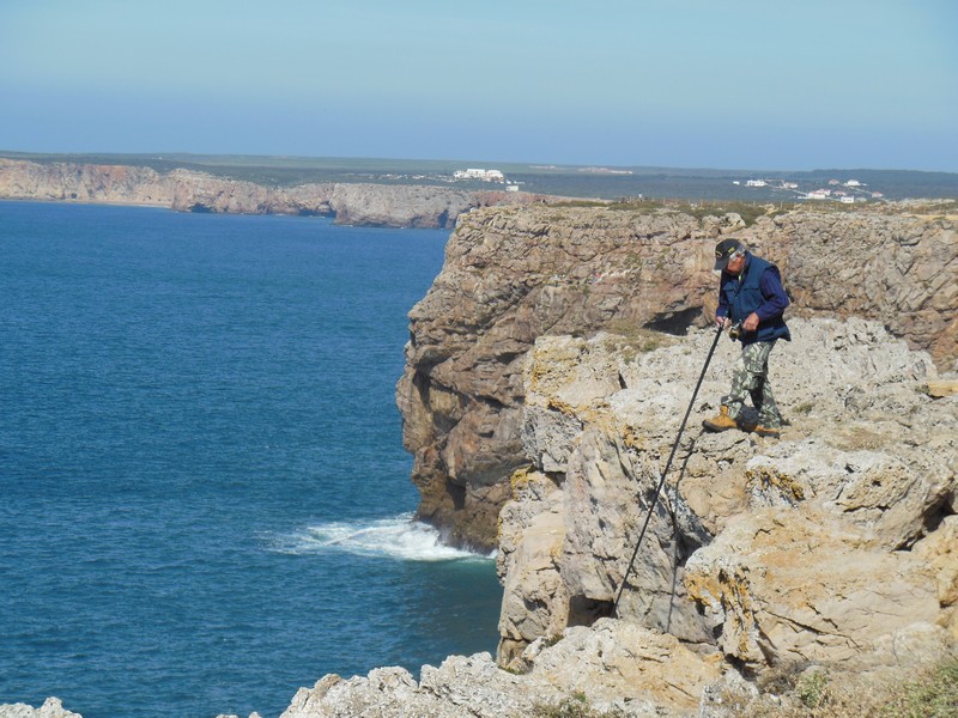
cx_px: 479
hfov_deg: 17.7
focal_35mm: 111
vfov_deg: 13.3
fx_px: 3072
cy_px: 359
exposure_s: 1/1000
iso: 125
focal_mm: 19.7
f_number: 4.8
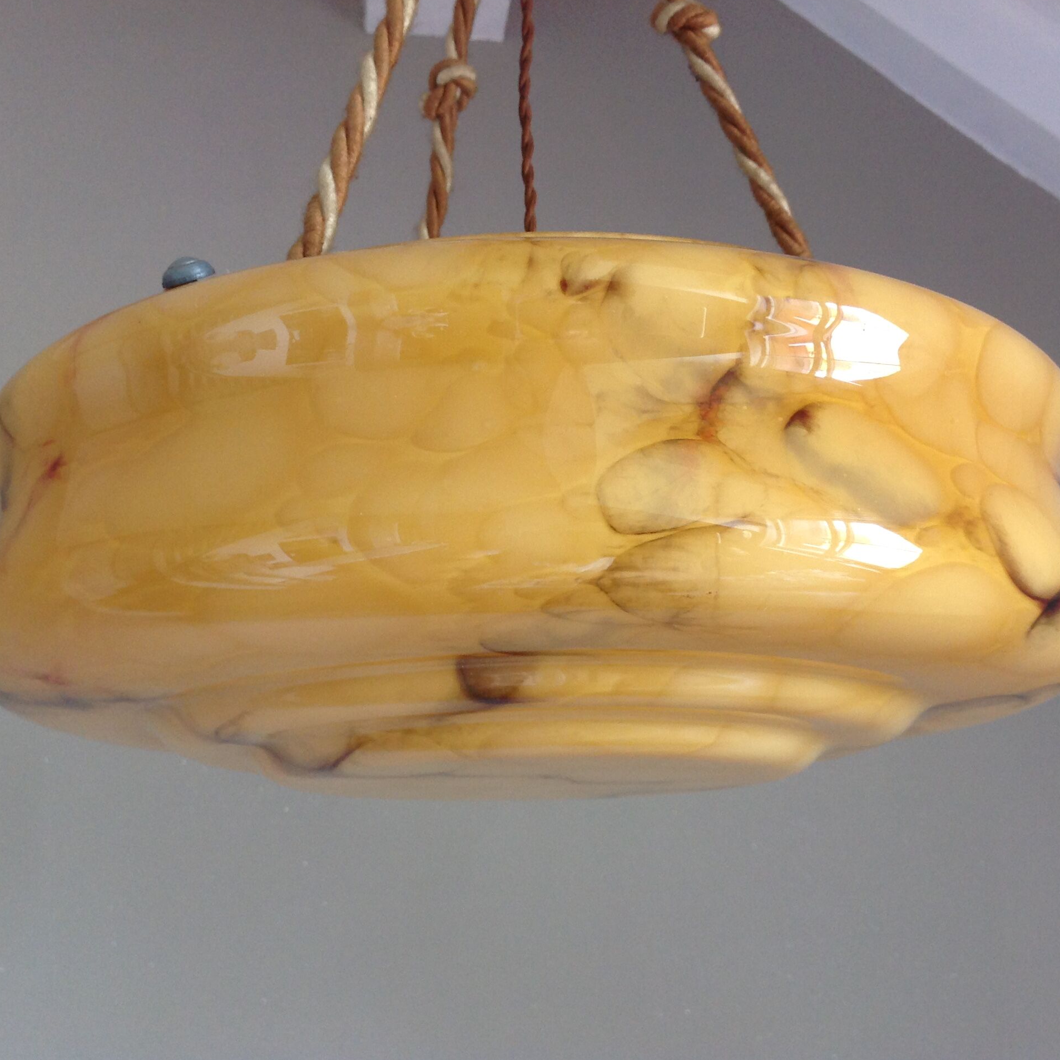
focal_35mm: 42
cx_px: 523
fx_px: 1455
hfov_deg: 40.0
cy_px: 530
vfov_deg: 40.0
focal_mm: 4.28
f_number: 2.4
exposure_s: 1/15
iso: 100
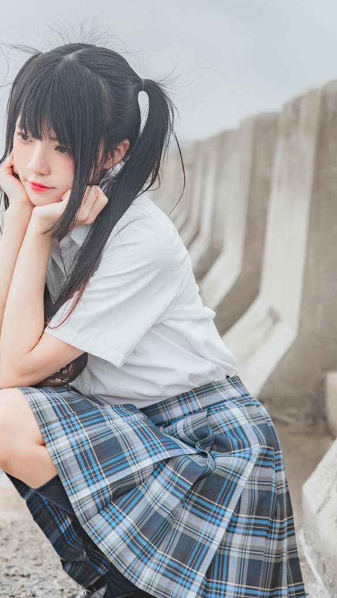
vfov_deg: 18.9
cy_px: 225
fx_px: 1794
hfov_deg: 10.7
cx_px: 138
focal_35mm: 113
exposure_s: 1/800
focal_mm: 62
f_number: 3.5
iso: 160
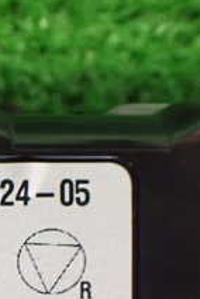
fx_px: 733
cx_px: -192
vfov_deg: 22.3
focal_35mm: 88
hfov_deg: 13.5
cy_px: 296
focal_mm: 5.4
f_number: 2.3
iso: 1250
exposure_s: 1/30
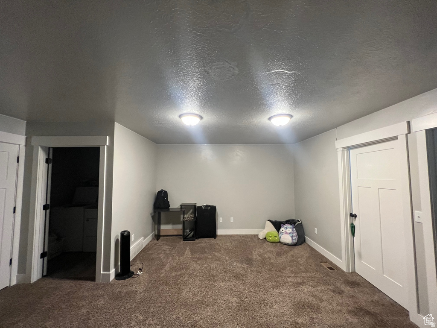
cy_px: 164
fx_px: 164
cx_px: 218
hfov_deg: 106.2
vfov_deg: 89.9
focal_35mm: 13
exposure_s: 1/60
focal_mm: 1.57
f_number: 1.8
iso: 400
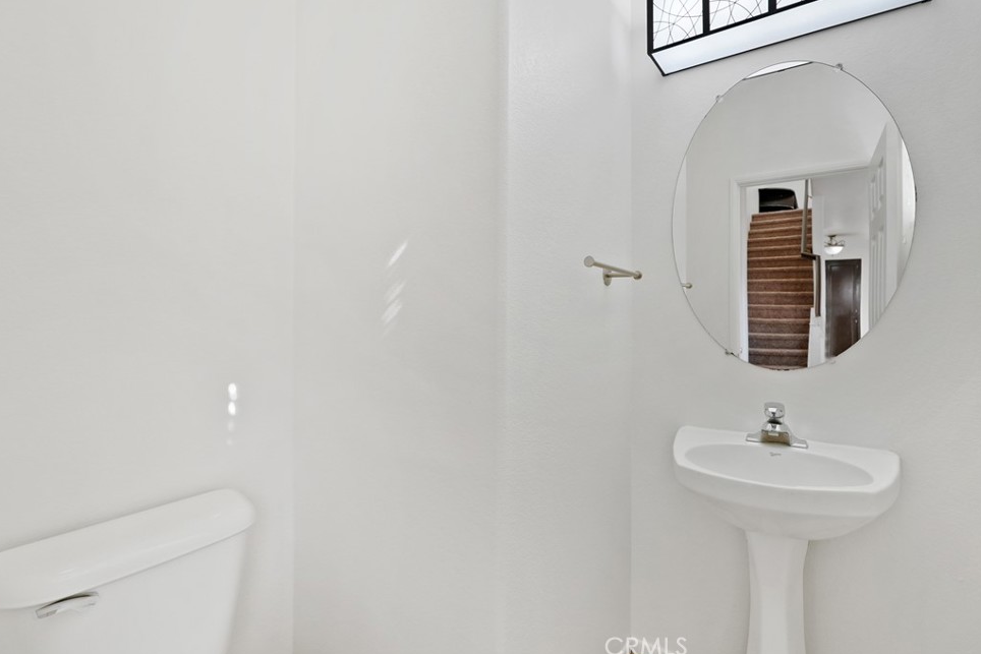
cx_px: 489
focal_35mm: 17
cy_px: 314
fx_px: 463
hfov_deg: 93.3
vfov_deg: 70.4
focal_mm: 16
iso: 640
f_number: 5
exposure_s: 1/15
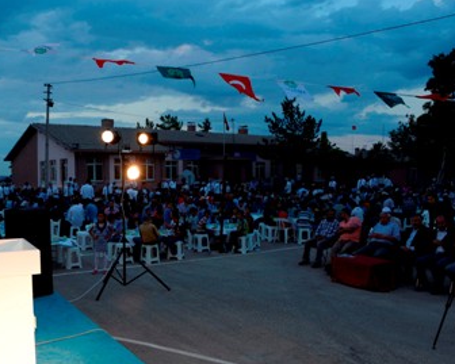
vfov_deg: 42.2
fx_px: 471
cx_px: 157
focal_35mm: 35
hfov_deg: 50.7
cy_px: 200
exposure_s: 1/60
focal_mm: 28
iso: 500
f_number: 7.1
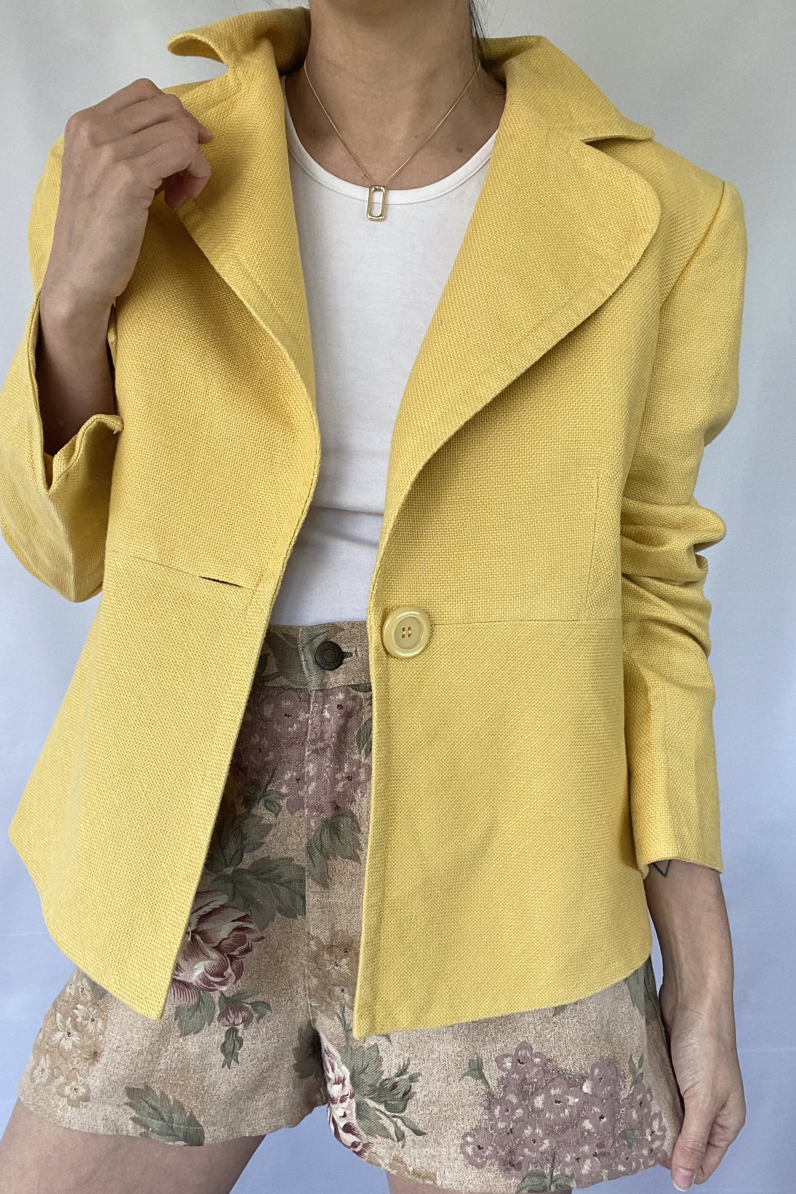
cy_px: 598
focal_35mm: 32
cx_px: 375
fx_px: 1061
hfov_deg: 41.1
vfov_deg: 58.7
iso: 50
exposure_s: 1/122
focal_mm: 2.71
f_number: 2.2
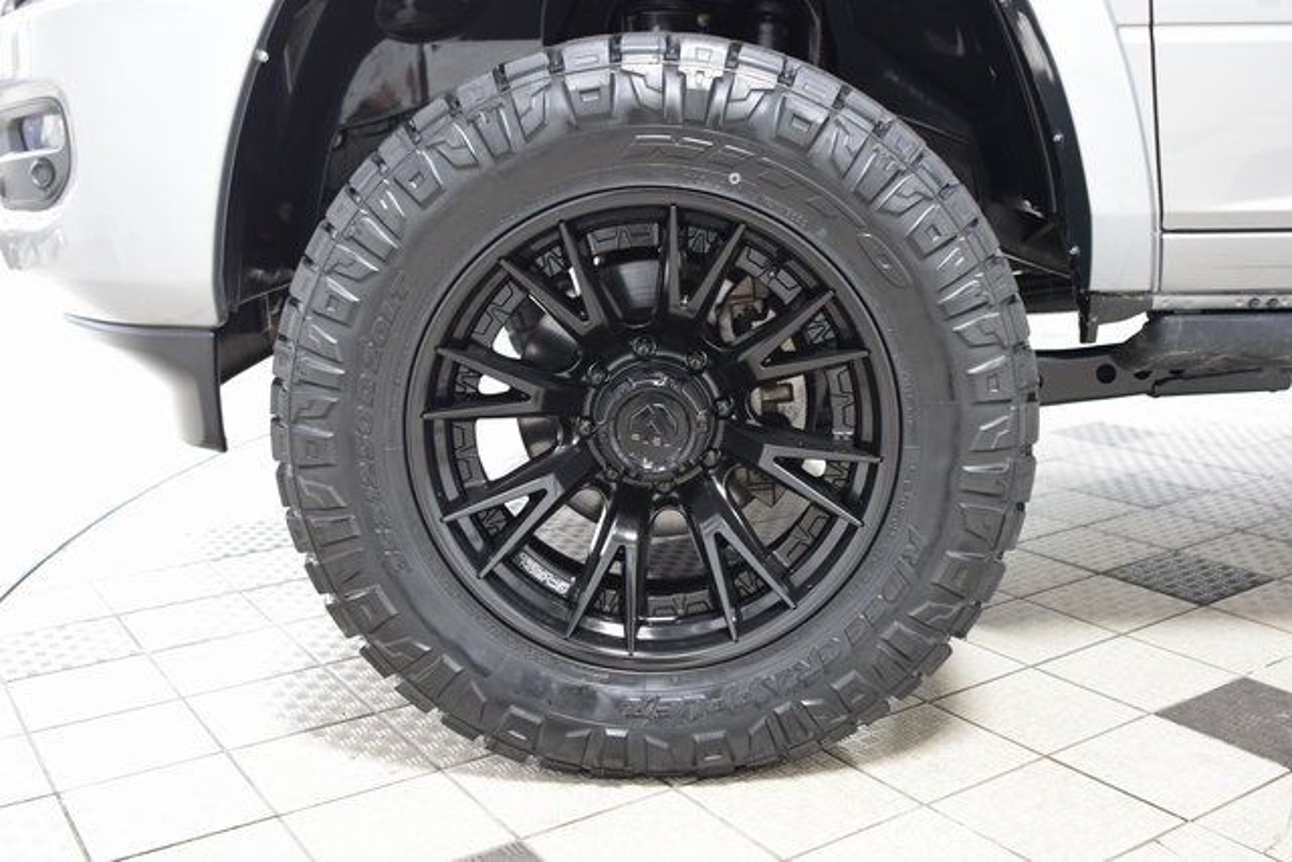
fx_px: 1292
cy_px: 431
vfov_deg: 36.9
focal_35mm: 36
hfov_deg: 53.1
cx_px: 646
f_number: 2.8
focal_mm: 24
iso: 1600
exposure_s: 1/30
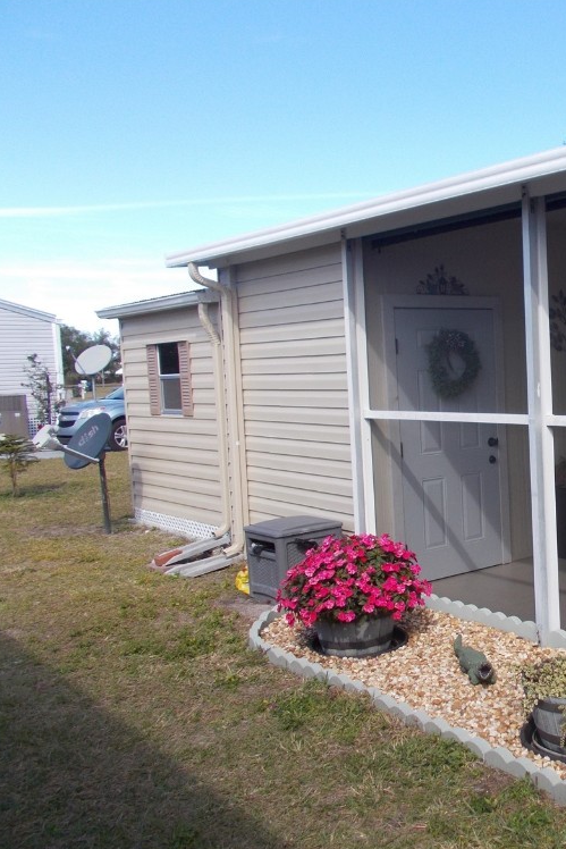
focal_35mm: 37
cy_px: 422
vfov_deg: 51.9
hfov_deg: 33.5
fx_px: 872
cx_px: 541
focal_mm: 4.6
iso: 80
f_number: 3.2
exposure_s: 1/400
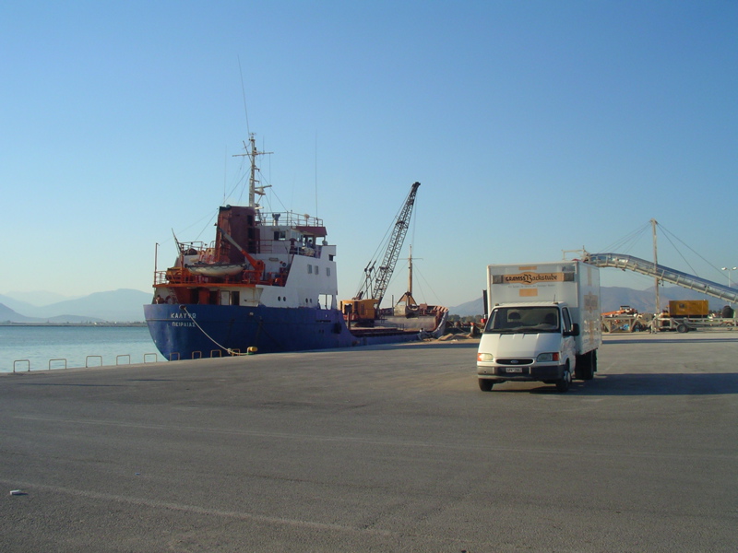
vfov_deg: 38.7
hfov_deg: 50.1
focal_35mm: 37
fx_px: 789
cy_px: 276
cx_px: 369
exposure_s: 1/160
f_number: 6.9
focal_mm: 5.7
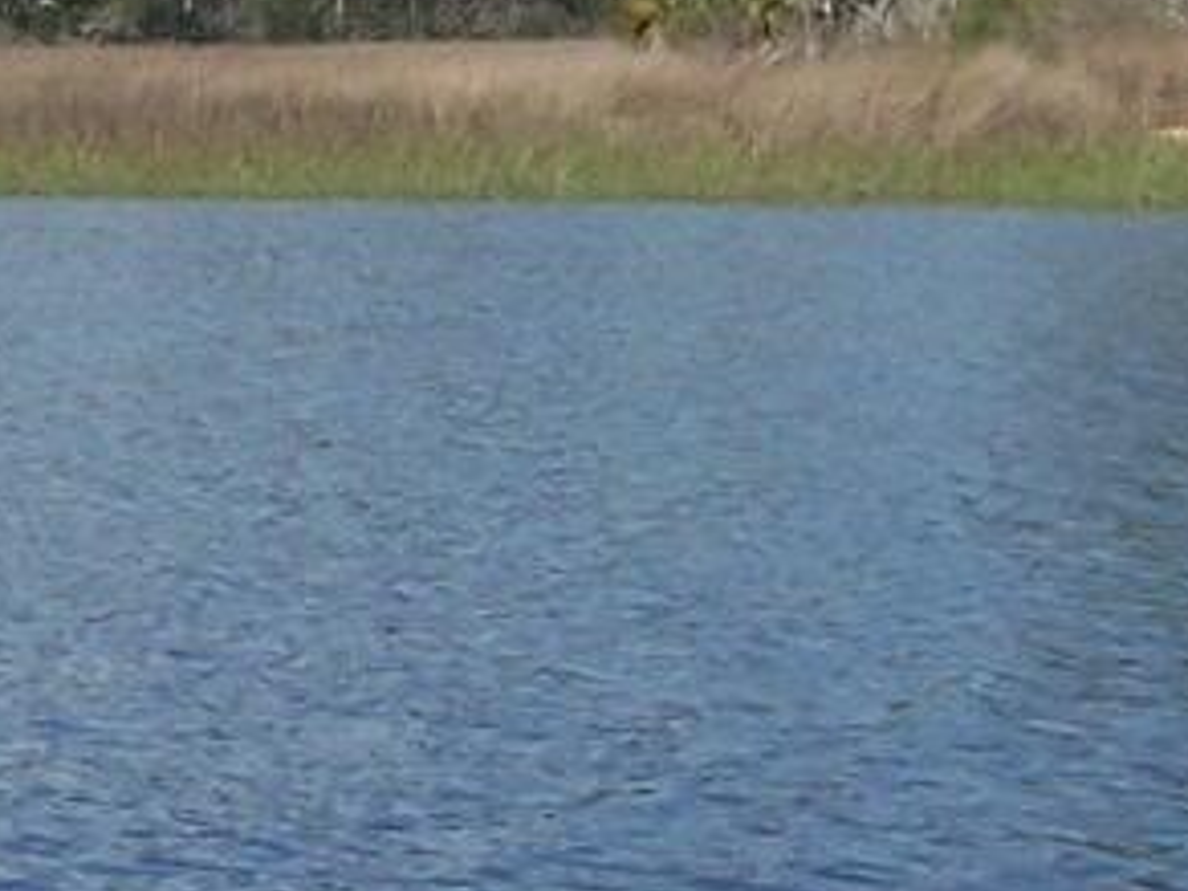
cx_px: -704
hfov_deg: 9.5
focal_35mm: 202
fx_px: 6933
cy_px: -41
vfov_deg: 7.3
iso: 80
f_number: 4
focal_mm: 6.3
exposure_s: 1/1000
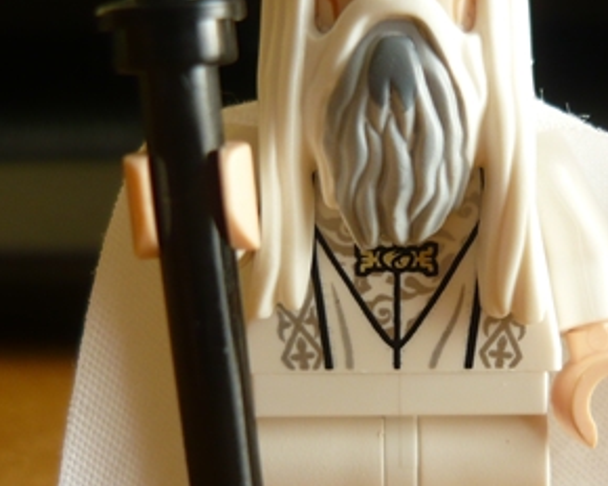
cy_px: 260
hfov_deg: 26.5
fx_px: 1278
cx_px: 449
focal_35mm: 71
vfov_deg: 21.6
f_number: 2.8
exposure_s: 1/50
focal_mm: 5.5
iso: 100
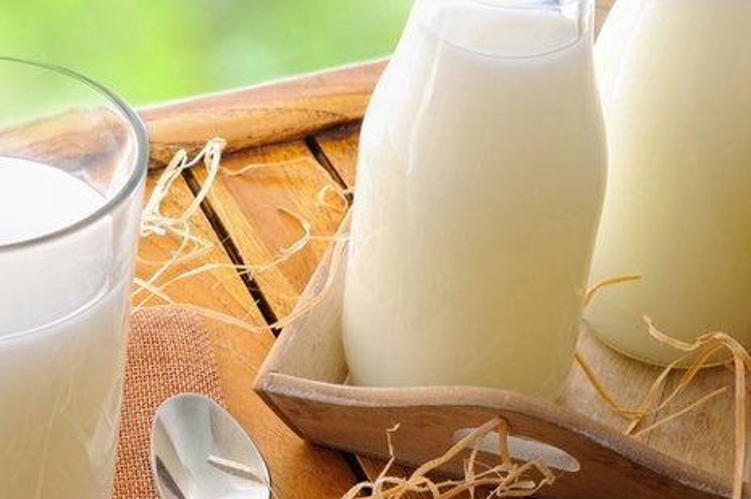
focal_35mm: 98
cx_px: 195
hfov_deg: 20.7
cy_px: 293
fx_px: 2042
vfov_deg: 13.9
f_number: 13
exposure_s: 1/250
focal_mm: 44
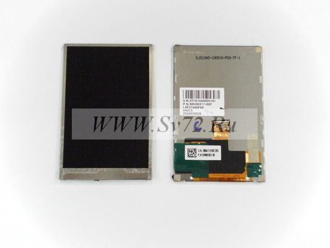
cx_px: 165
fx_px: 524
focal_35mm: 55
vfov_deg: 26.6
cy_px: 124
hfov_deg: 34.9
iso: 400
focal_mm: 9.8
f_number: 4.8
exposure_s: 1/50
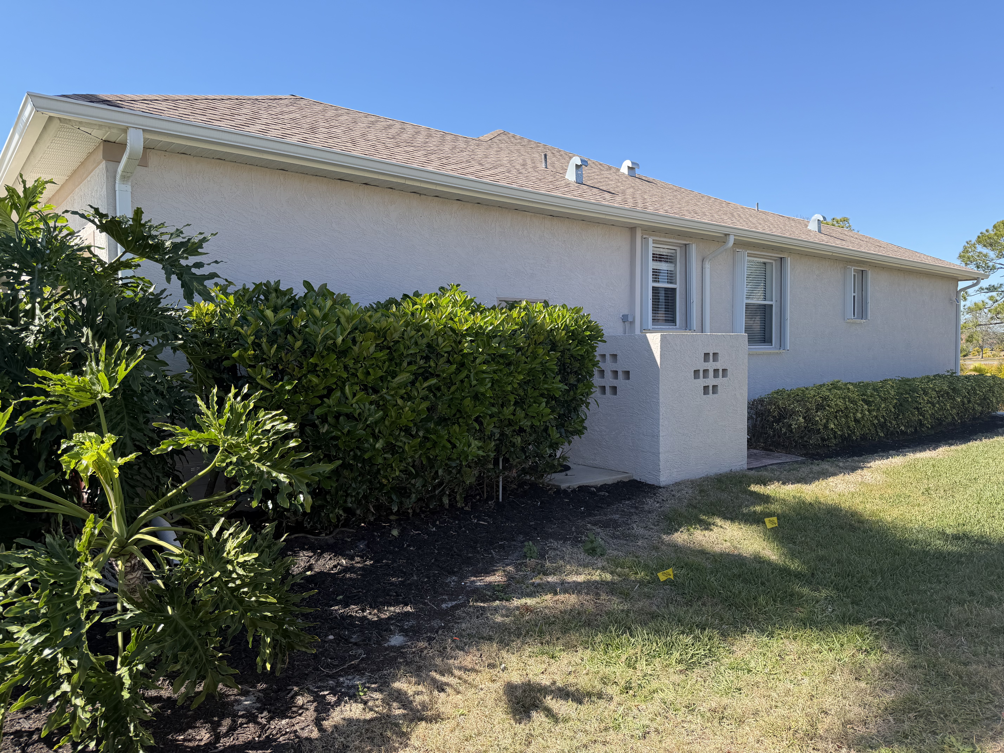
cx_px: 502
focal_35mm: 24
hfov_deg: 71.6
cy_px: 376
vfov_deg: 56.8
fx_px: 696
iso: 80
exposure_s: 1/1770
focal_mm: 6.76
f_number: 1.78
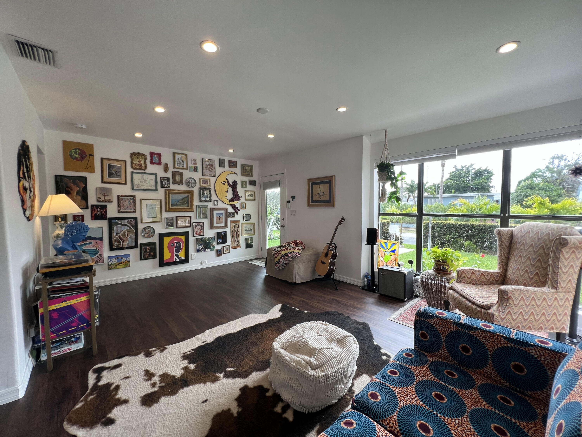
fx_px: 219
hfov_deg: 106.2
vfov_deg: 89.9
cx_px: 291
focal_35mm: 13
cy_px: 218
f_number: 1.8
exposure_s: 1/122
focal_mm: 1.6
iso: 40
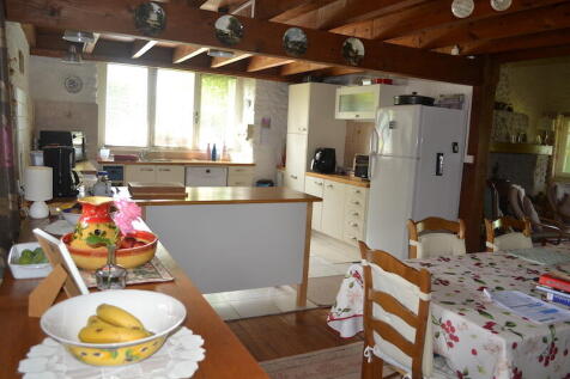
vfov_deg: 47.9
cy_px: 190
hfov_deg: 67.4
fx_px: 427
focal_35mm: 27
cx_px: 285
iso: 400
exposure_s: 1/80
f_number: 4
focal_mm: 18
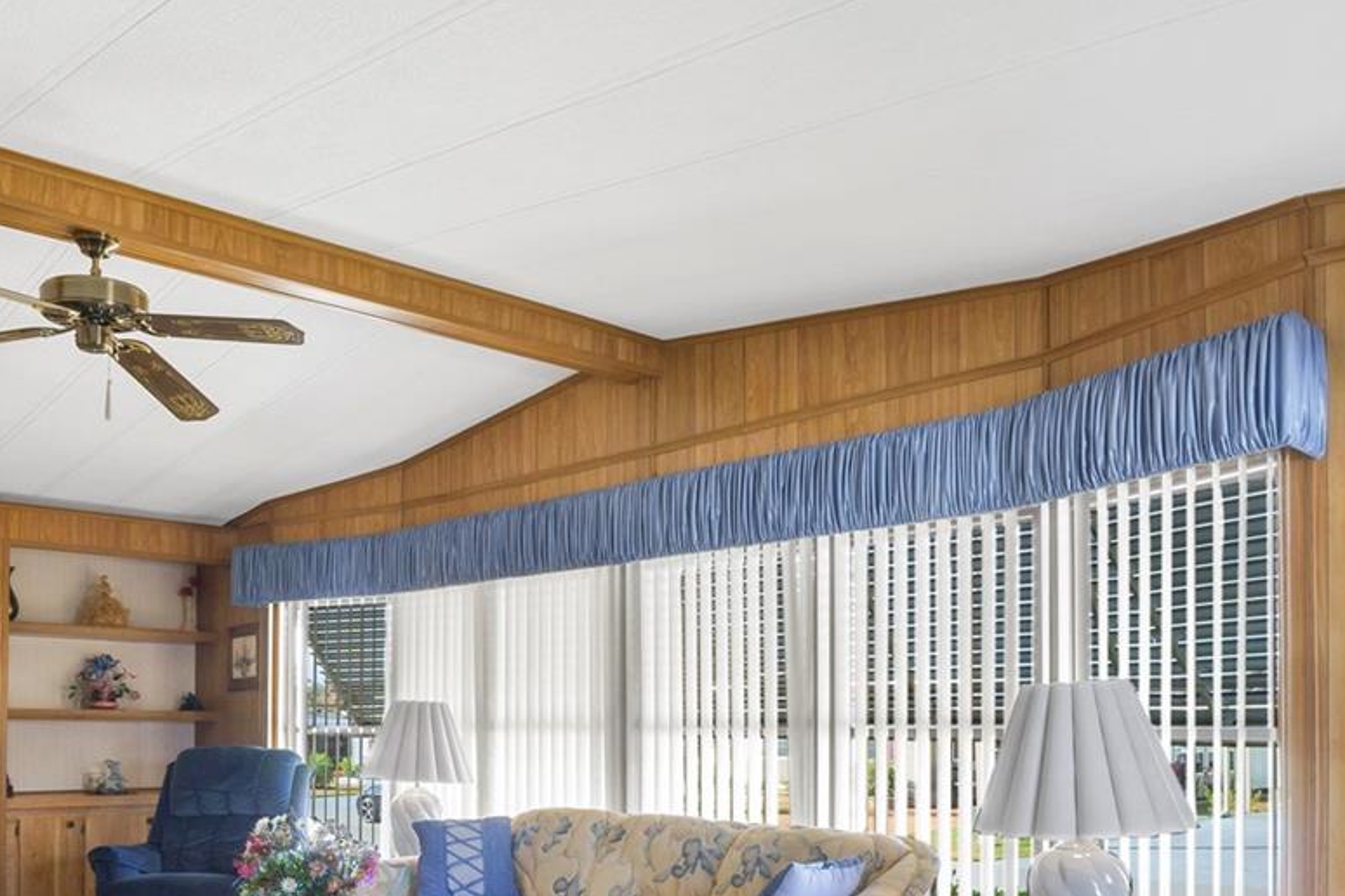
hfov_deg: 59.8
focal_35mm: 31
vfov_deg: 41.4
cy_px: 644
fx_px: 1158
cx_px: 539
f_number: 14
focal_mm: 10
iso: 200
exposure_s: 1/4
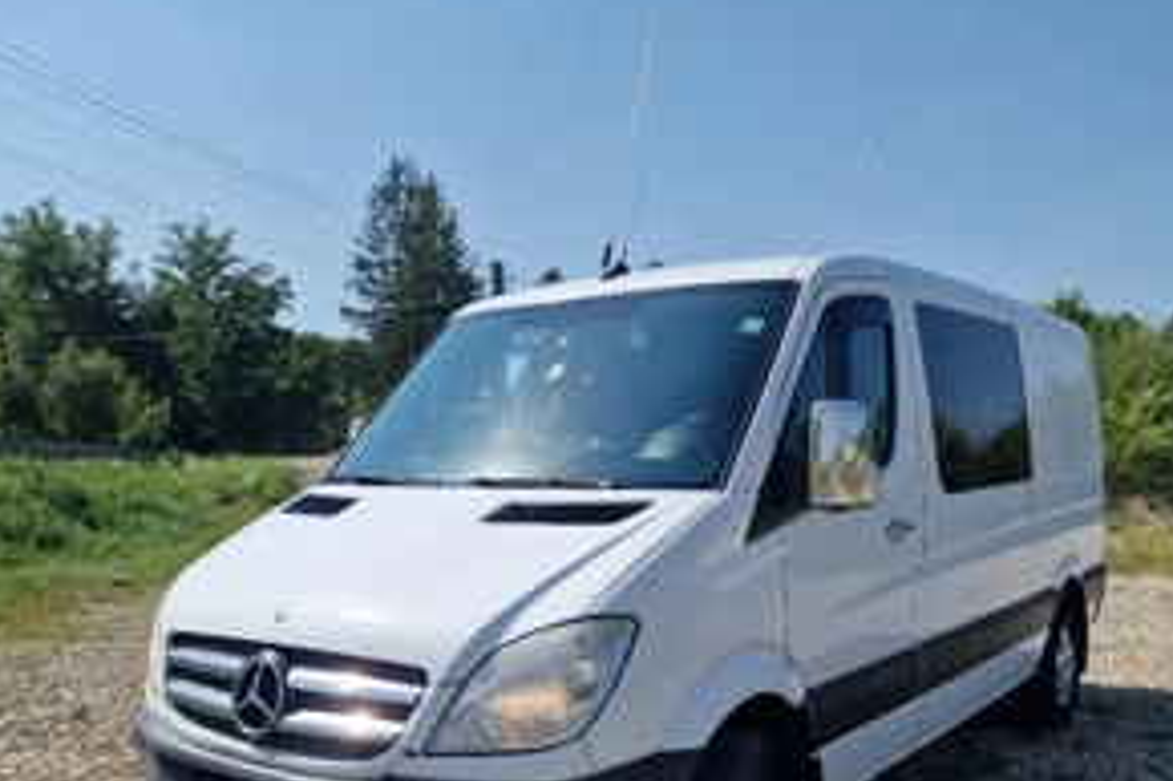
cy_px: 558
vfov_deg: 39.1
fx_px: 1075
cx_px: 591
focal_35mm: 33
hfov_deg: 57.2
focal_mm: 6.4
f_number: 1.8
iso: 50
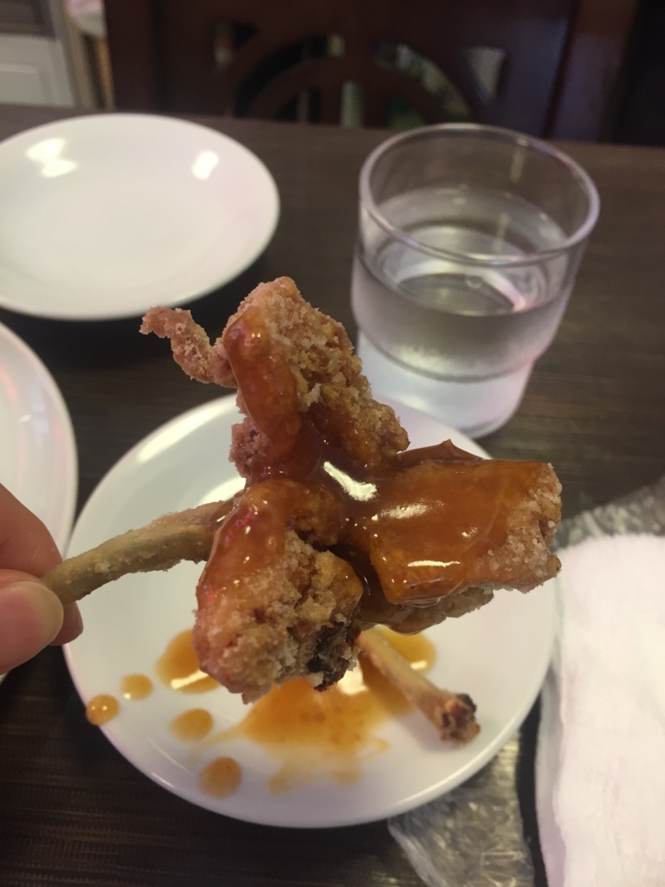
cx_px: 332
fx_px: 743
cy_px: 444
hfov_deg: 48.2
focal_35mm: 29
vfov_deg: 61.7
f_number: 2.2
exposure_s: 1/30
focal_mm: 4.15
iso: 40
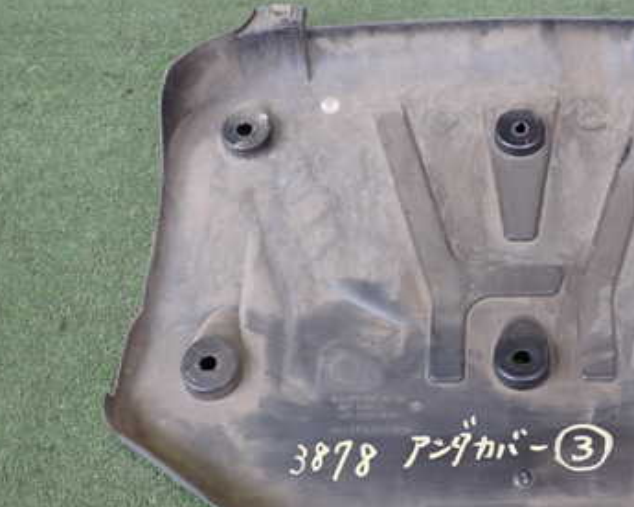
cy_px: 351
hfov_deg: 35.6
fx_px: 957
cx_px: 496
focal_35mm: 51
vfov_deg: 29.4
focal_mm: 5.4
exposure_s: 1/30
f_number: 2.3
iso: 200
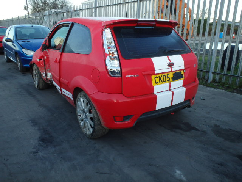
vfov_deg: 49.7
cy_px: 91
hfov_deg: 63.4
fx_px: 196
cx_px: 121
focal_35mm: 28
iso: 125
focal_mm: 5
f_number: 3.9
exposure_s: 1/80
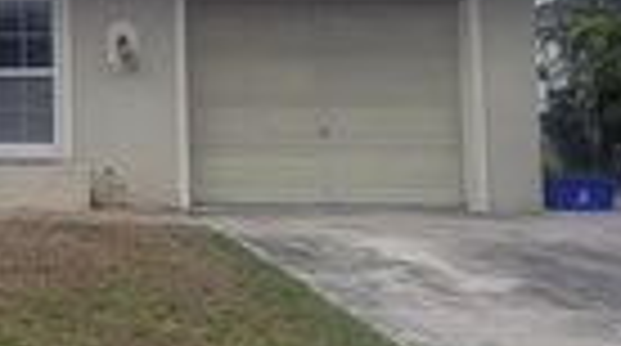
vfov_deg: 11.5
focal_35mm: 103
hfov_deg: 18.8
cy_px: -20
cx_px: -252
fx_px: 1693
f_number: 1.8
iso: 40
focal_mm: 5.4
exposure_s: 1/2586
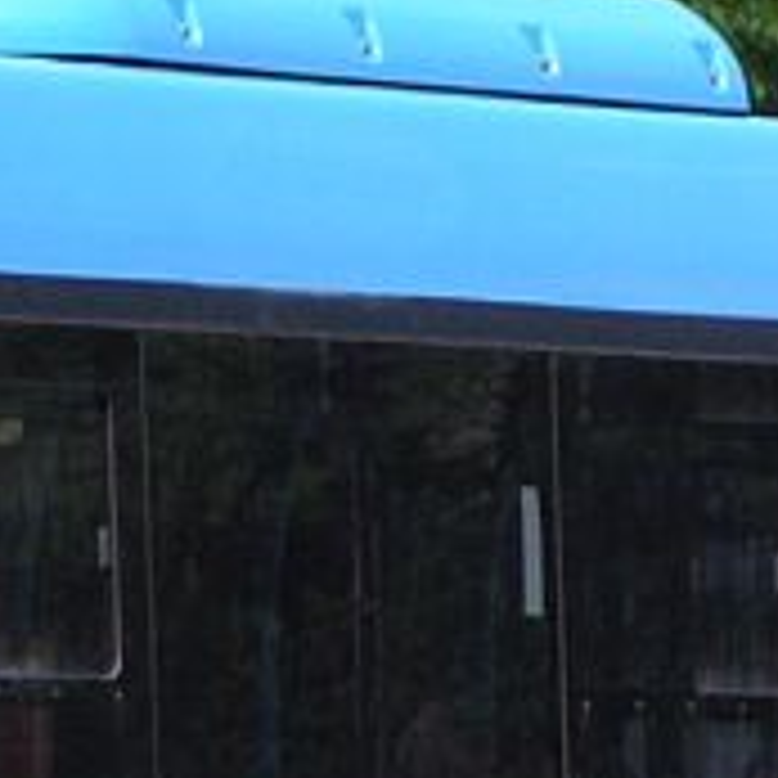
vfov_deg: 2.2
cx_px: -70
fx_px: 19897
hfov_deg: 2.2
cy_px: 297
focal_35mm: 782
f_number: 5.3
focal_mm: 75
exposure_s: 1/1250
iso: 400
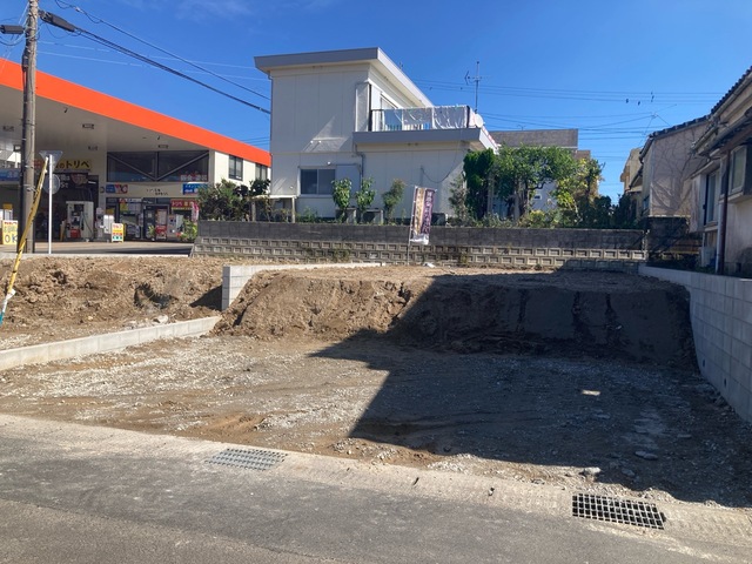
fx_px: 608
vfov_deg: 49.7
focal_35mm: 28
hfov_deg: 63.4
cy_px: 282
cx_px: 376
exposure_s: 1/1675
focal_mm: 3.99
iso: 20
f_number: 1.8
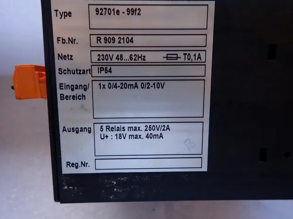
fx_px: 212
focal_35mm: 25
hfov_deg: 69.4
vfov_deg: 54.9
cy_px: 110
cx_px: 146
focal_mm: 4.5
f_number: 2
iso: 100
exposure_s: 1/100
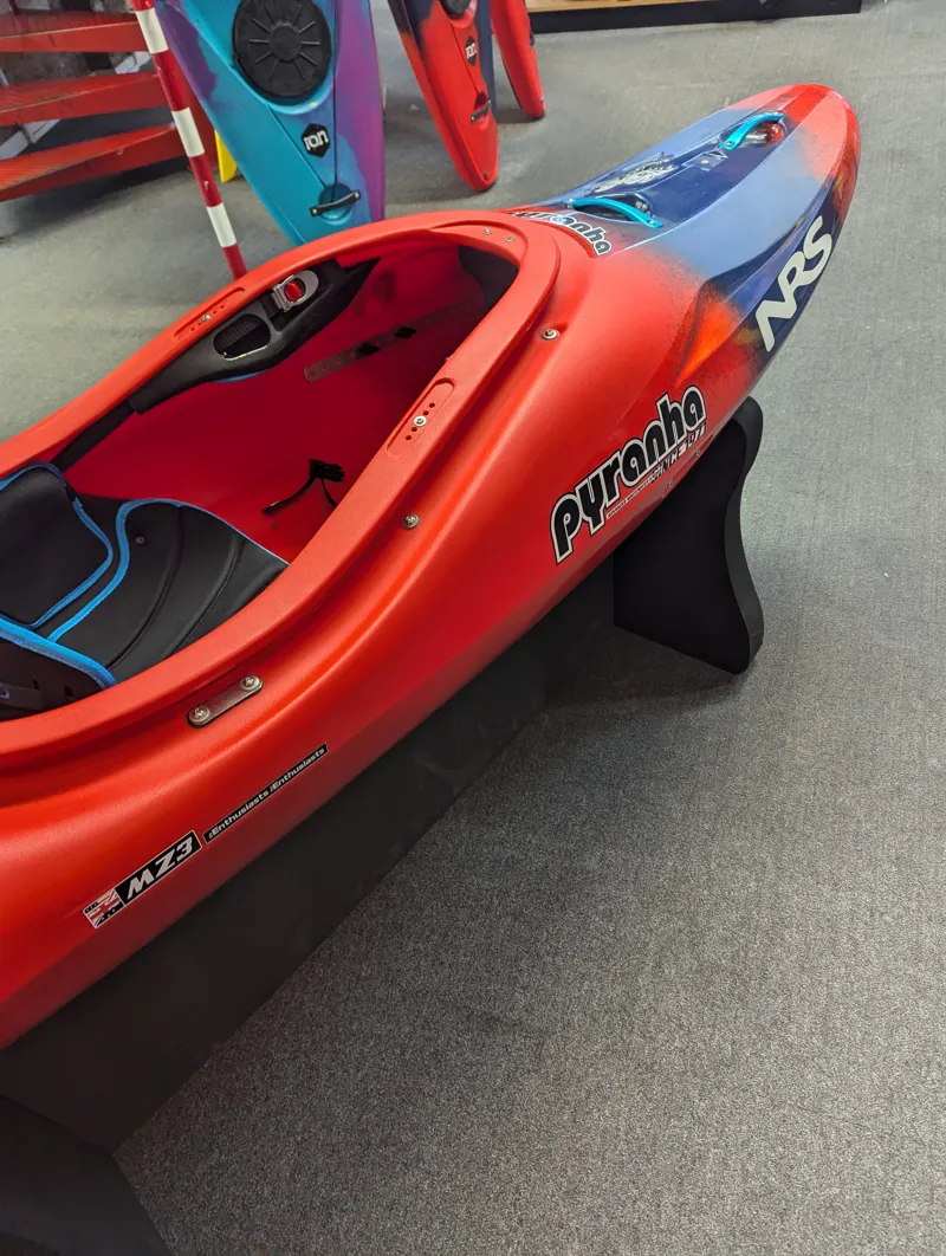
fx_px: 872
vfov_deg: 71.5
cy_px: 628
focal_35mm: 24
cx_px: 473
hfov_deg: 57.0
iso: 195
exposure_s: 1/50
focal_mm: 6.81
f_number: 1.85
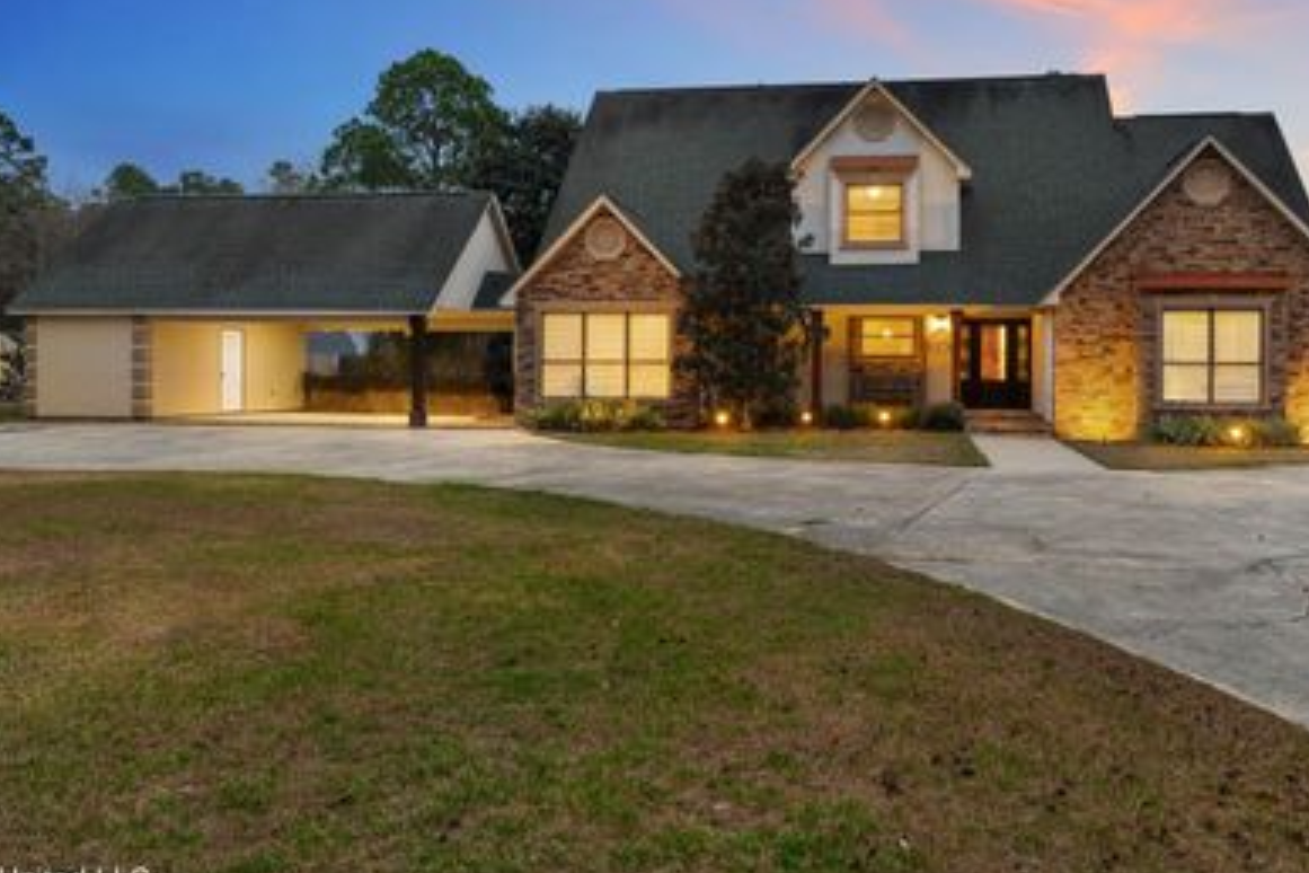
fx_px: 1127
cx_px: 764
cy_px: 367
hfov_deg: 59.9
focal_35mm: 31
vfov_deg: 42.2
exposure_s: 4
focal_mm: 16
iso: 100
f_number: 8
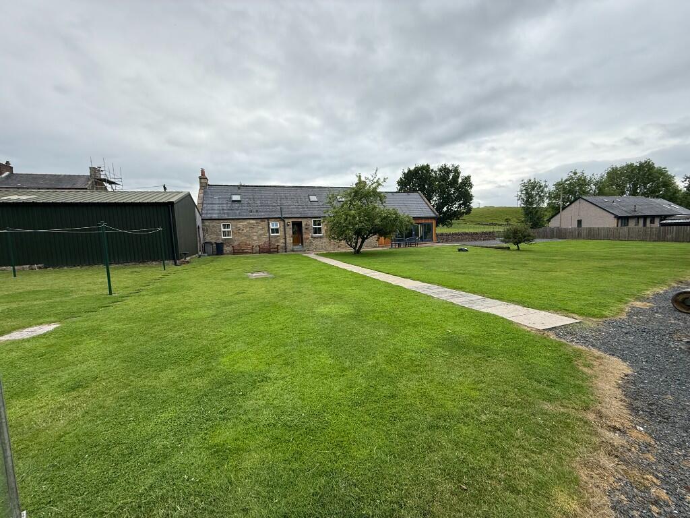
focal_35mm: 14
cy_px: 259
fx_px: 279
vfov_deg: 85.7
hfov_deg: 102.1
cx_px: 345
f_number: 2.2
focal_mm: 2.22
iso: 64
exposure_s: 1/830
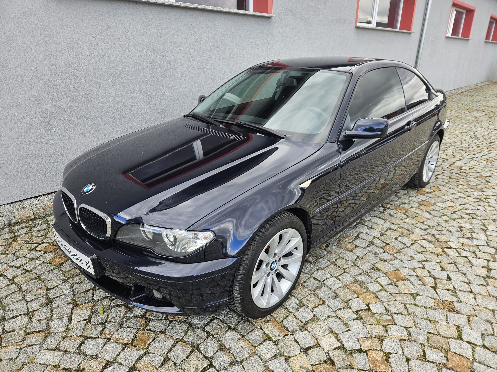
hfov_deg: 73.9
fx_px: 330
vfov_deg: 58.9
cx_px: 248
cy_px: 186
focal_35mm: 23
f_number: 1.8
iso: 25
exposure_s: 1/180
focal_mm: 5.4
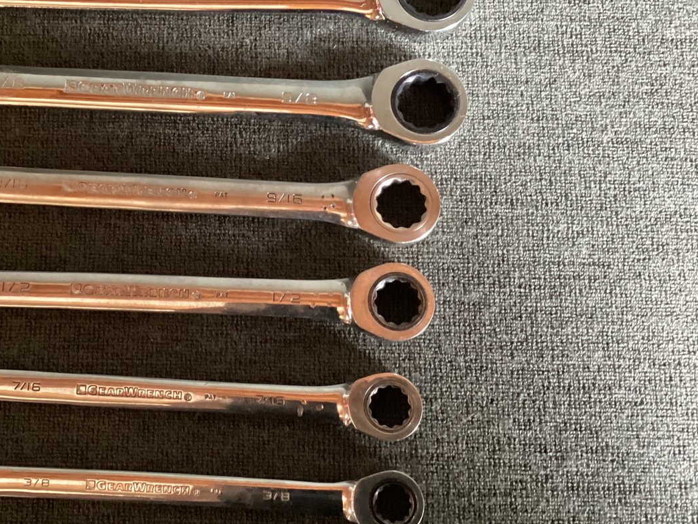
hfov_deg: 41.3
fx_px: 908
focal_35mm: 45
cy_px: 209
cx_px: 211
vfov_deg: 32.1
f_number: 2.4
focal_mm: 3.3
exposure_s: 1/30
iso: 500
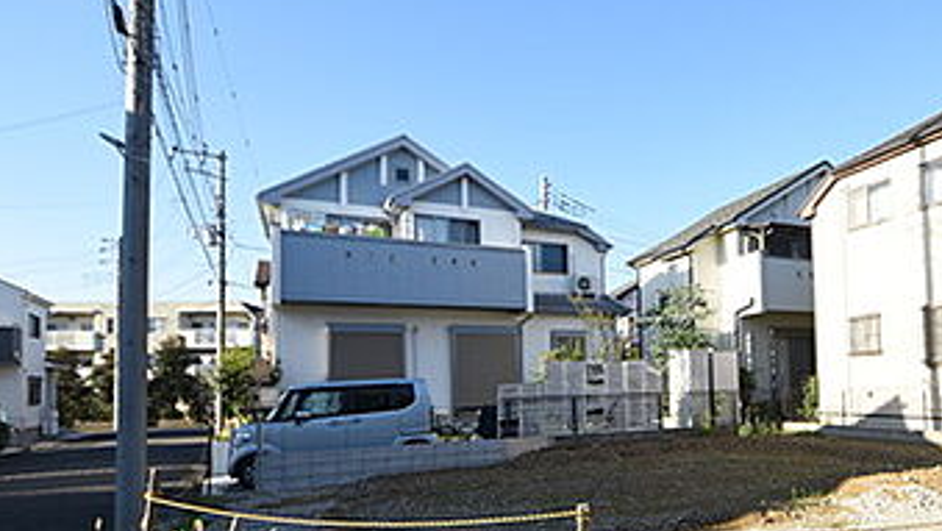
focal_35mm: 23
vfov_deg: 48.6
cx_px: 631
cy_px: 359
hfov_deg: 76.1
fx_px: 575
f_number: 5.6
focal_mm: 8
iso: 100
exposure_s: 1/250
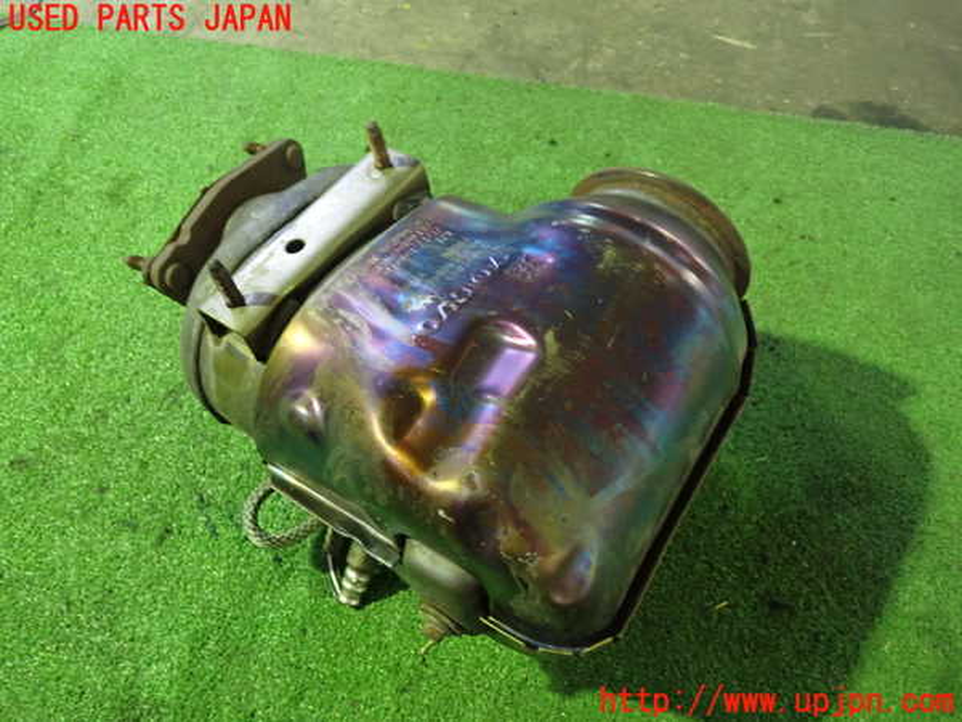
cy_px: 361
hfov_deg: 60.0
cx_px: 481
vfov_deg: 46.8
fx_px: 834
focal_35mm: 30
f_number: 2.3
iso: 800
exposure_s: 1/25
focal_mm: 5.4
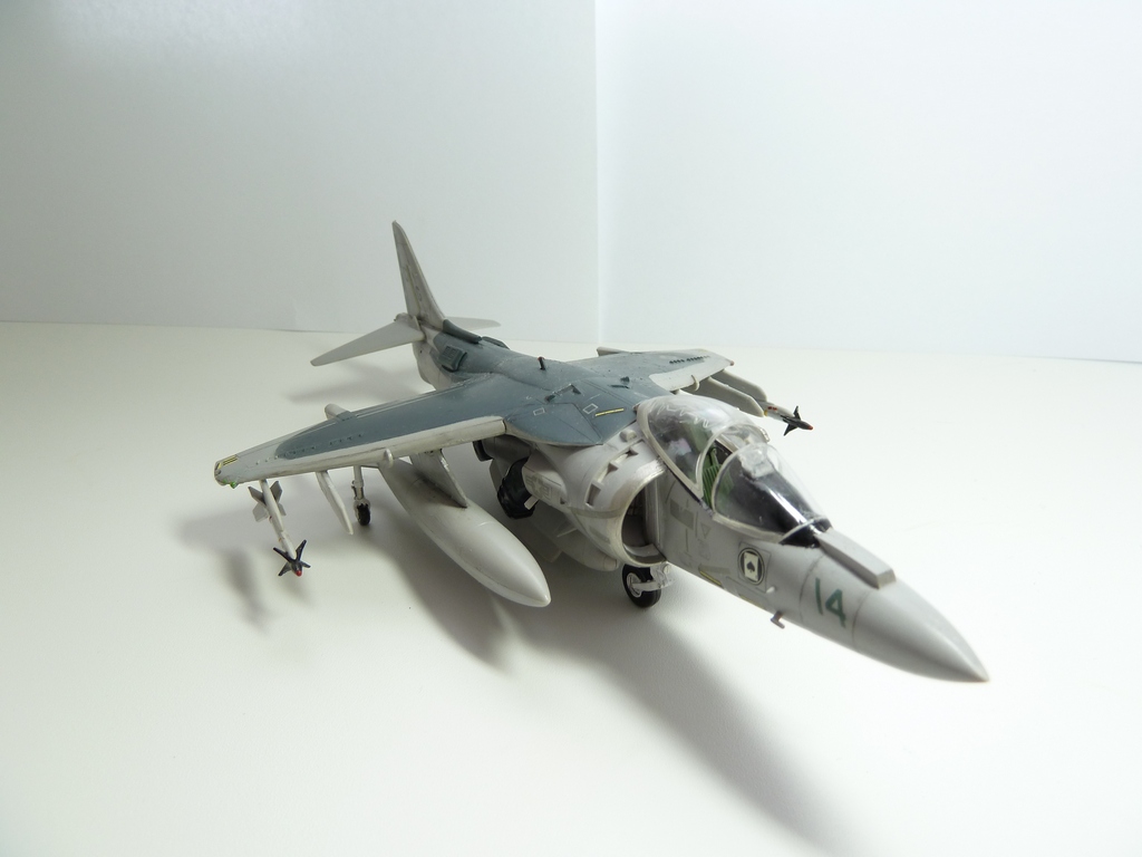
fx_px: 825
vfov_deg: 54.9
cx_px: 571
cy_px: 428
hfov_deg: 69.4
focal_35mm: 25
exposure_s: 1/20
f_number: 3.3
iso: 80
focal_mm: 4.1
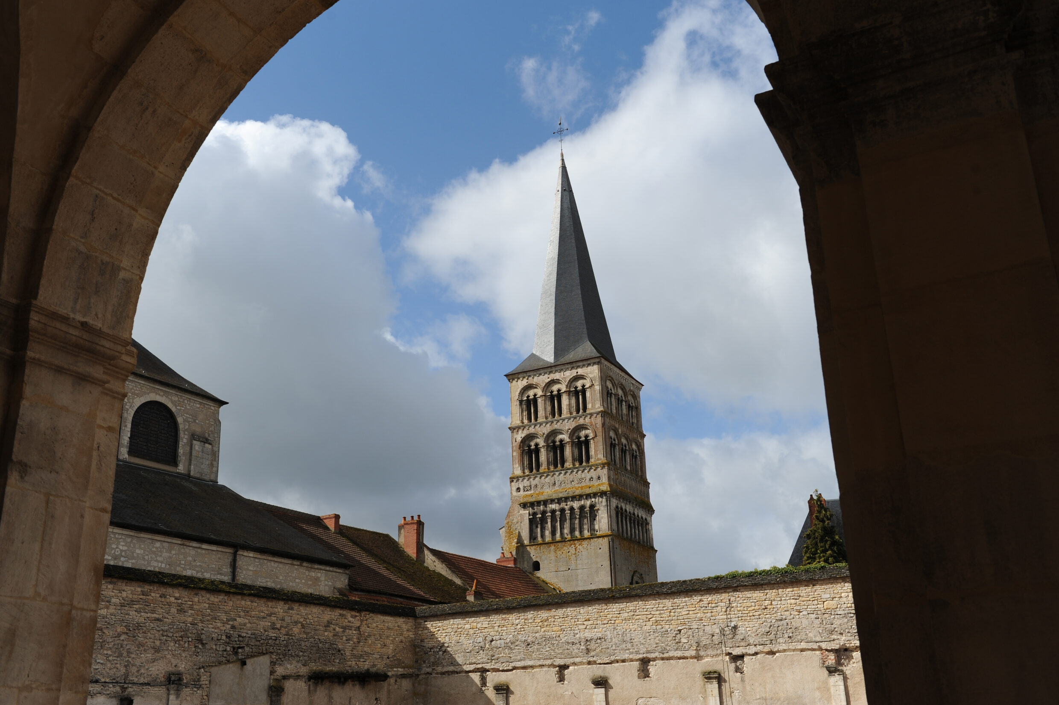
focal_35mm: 36
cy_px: 352
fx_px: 1058
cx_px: 530
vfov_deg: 36.8
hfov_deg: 53.2
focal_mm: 36
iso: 200
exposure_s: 1/800
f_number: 8
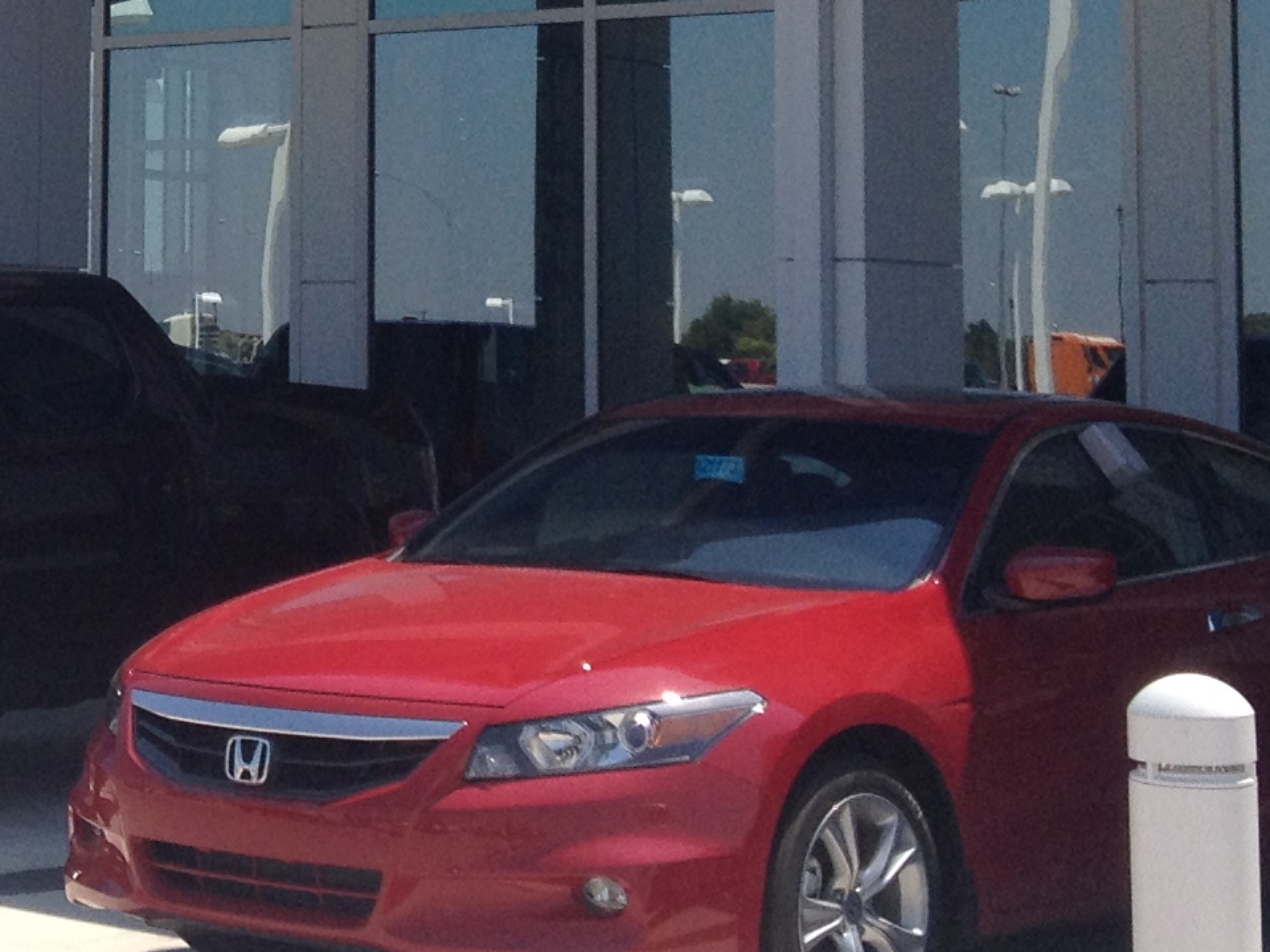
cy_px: -134
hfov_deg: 15.7
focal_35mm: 119
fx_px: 4366
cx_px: -398
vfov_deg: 12.2
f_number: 2.4
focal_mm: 4.28
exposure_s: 1/1783
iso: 64
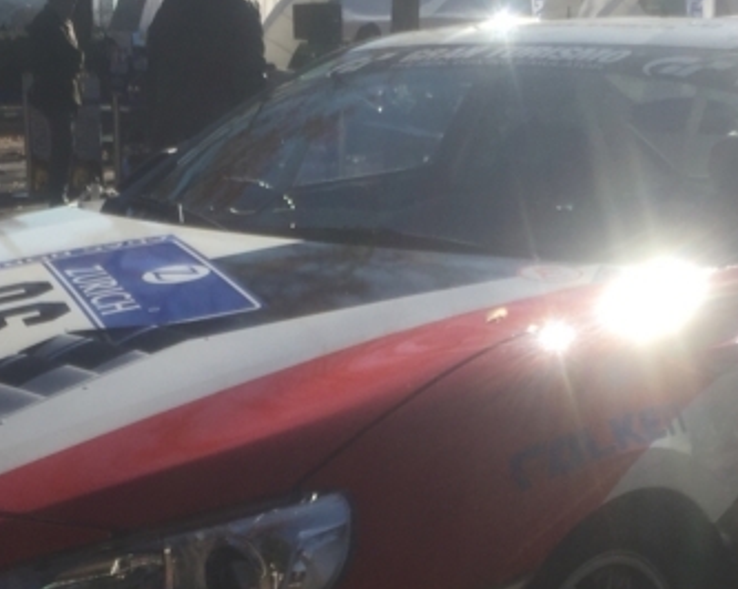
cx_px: 350
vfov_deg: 22.2
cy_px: 452
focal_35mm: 68
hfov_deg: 27.9
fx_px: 1484
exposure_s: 1/3049
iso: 32
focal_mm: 4.15
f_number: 2.2
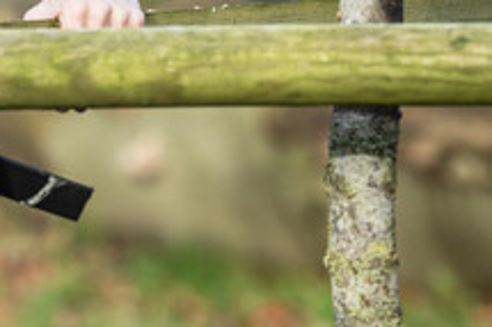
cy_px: -256
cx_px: -398
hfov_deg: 4.1
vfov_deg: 2.7
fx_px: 6855
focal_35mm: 502
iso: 250
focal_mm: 135
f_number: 2.5
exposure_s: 1/1000
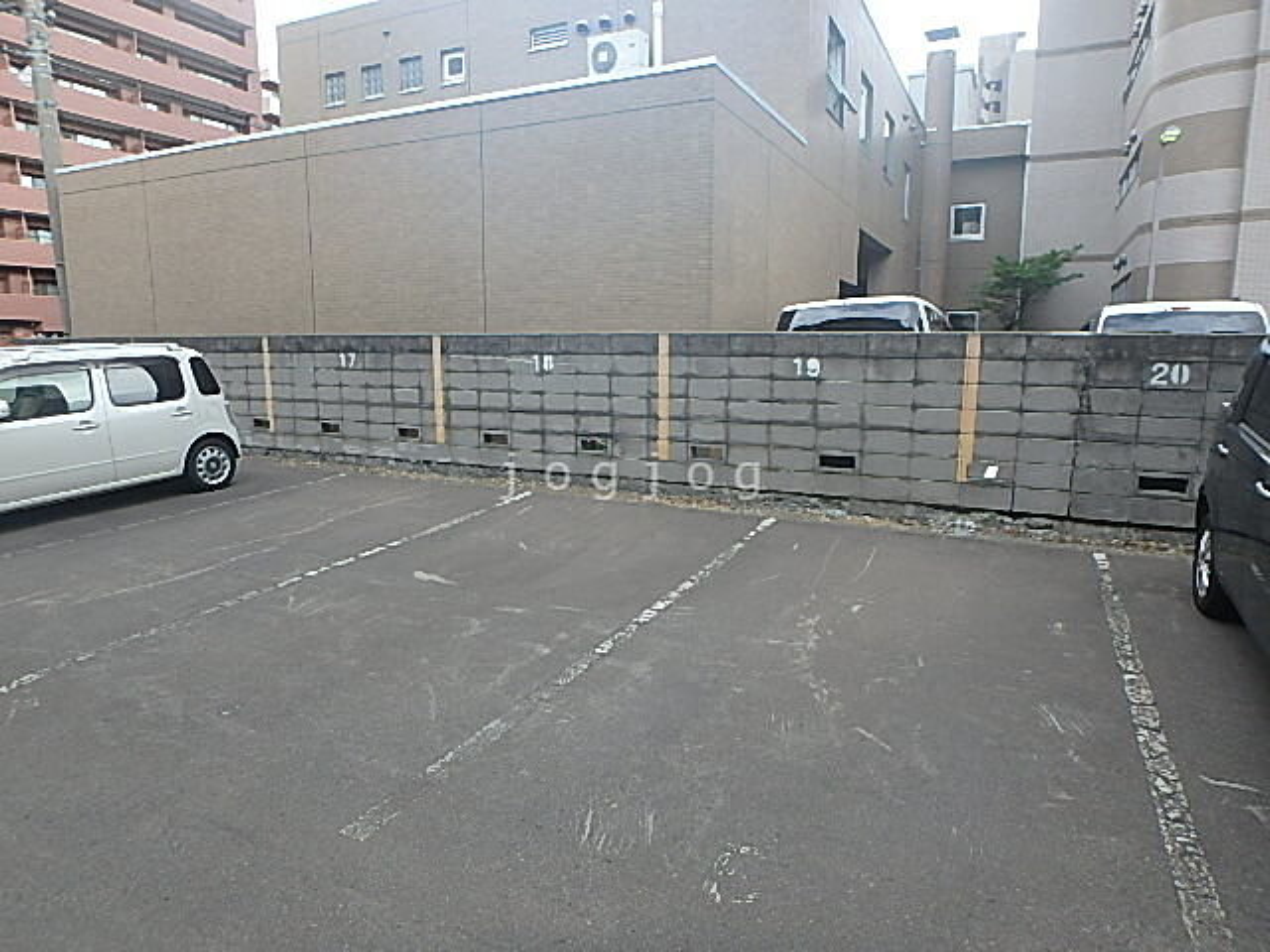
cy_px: 476
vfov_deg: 63.4
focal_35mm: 21
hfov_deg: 79.0
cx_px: 635
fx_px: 770
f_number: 3.5
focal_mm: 3.7
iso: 125
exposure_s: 1/125
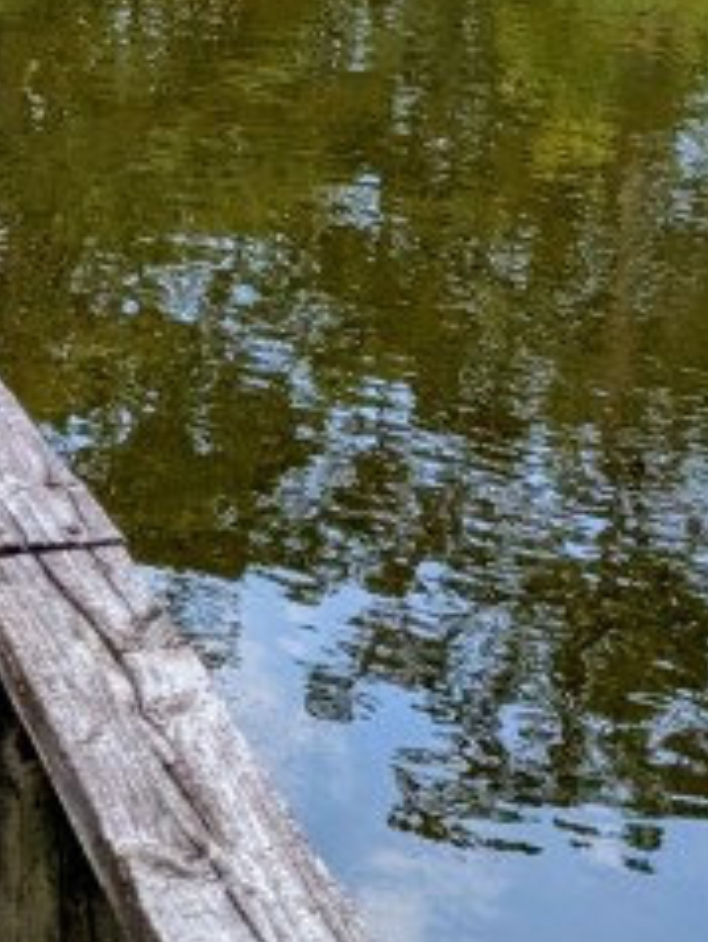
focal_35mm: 109
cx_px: -583
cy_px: -198
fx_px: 2967
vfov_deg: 17.2
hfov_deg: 12.4
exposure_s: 1/778
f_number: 1.68
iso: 20
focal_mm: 6.9
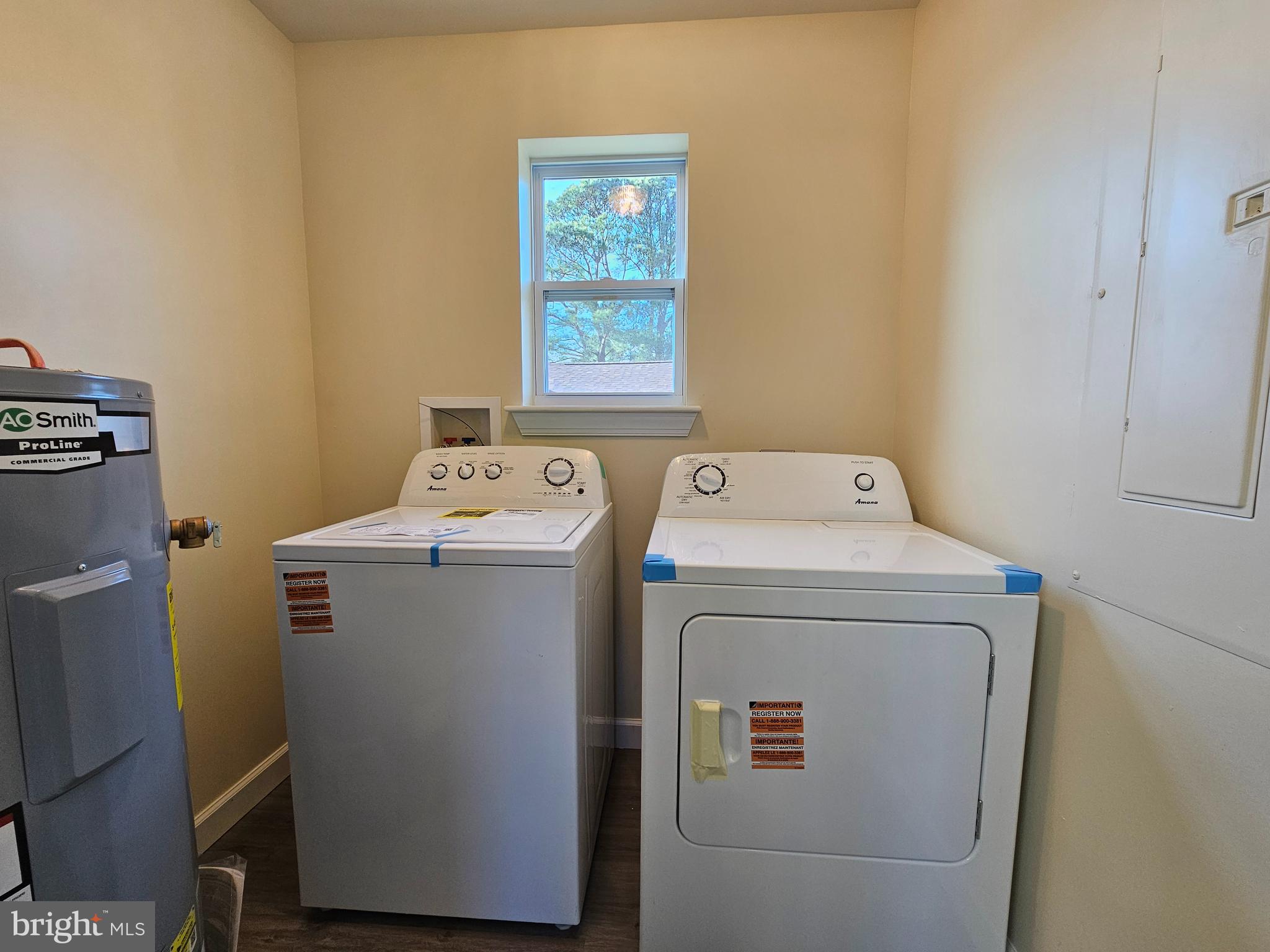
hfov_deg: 106.2
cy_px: 476
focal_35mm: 13
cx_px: 635
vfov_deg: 89.9
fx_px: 477
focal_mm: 2.2
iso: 80
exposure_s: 1/60
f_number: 2.2
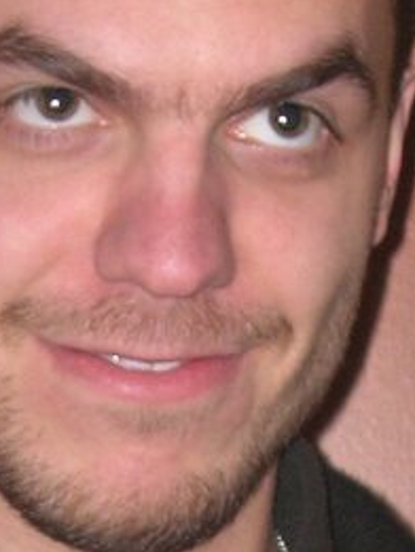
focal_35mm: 230
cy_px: 810
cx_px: 146
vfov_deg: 8.4
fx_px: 3674
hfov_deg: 6.5
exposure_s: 1/60.1
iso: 69
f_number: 3.3
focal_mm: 8.4
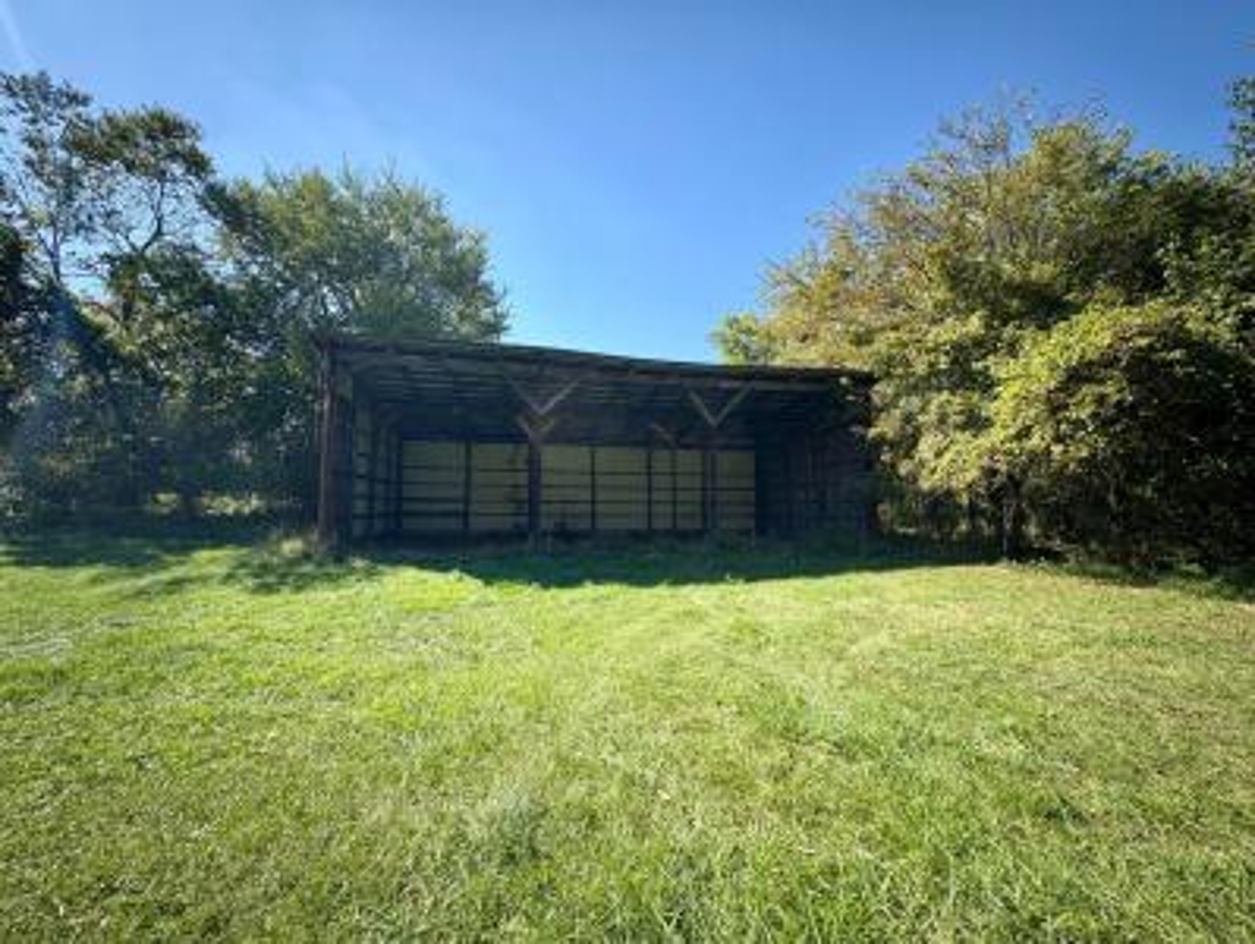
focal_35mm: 14
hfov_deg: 102.0
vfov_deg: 85.8
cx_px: 628
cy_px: 472
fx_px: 508
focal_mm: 2.22
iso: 64
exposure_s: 1/620
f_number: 2.2
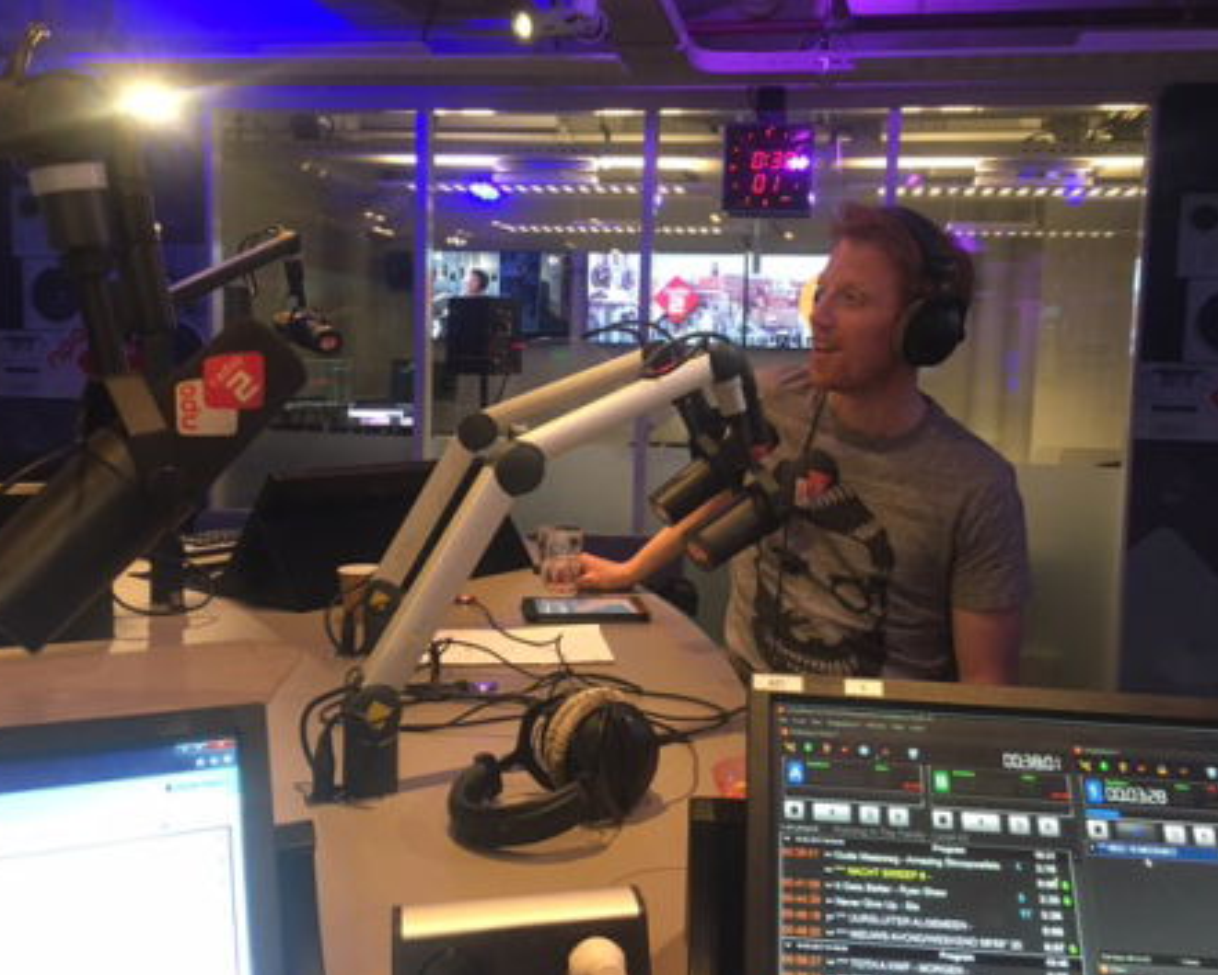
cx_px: 646
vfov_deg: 45.8
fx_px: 1154
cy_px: 471
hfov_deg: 55.6
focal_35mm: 32
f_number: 2.2
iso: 200
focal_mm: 4.15
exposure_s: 1/20
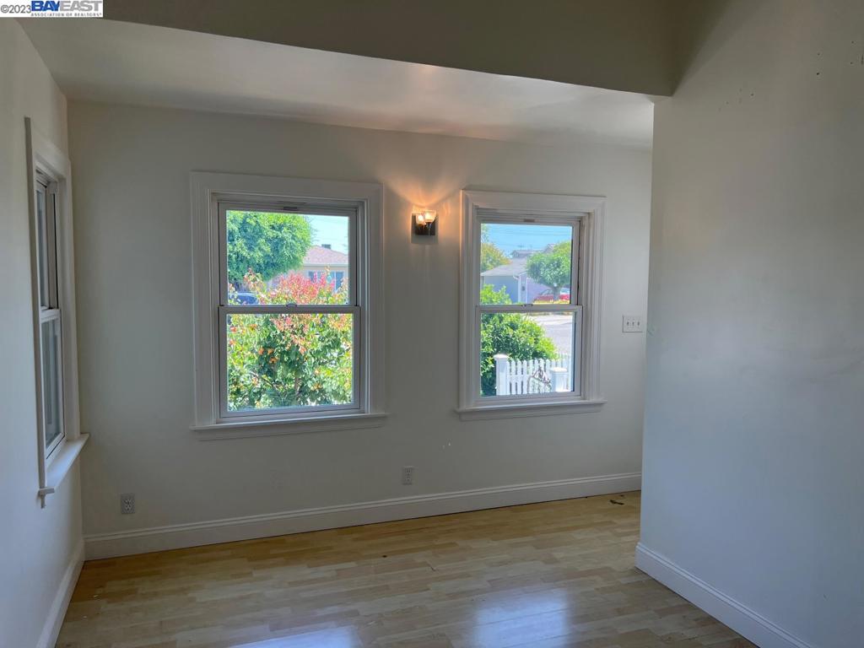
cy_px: 324
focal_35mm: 26
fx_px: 649
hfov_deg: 67.3
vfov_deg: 53.1
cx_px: 432
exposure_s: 1/297
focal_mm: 5.7
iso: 50
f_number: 1.5
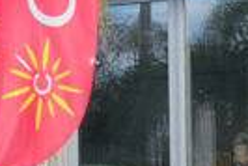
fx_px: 1641
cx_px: 330
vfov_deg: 5.6
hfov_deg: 8.5
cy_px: 411
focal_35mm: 238
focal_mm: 20.9
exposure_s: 1/80
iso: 500
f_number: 9
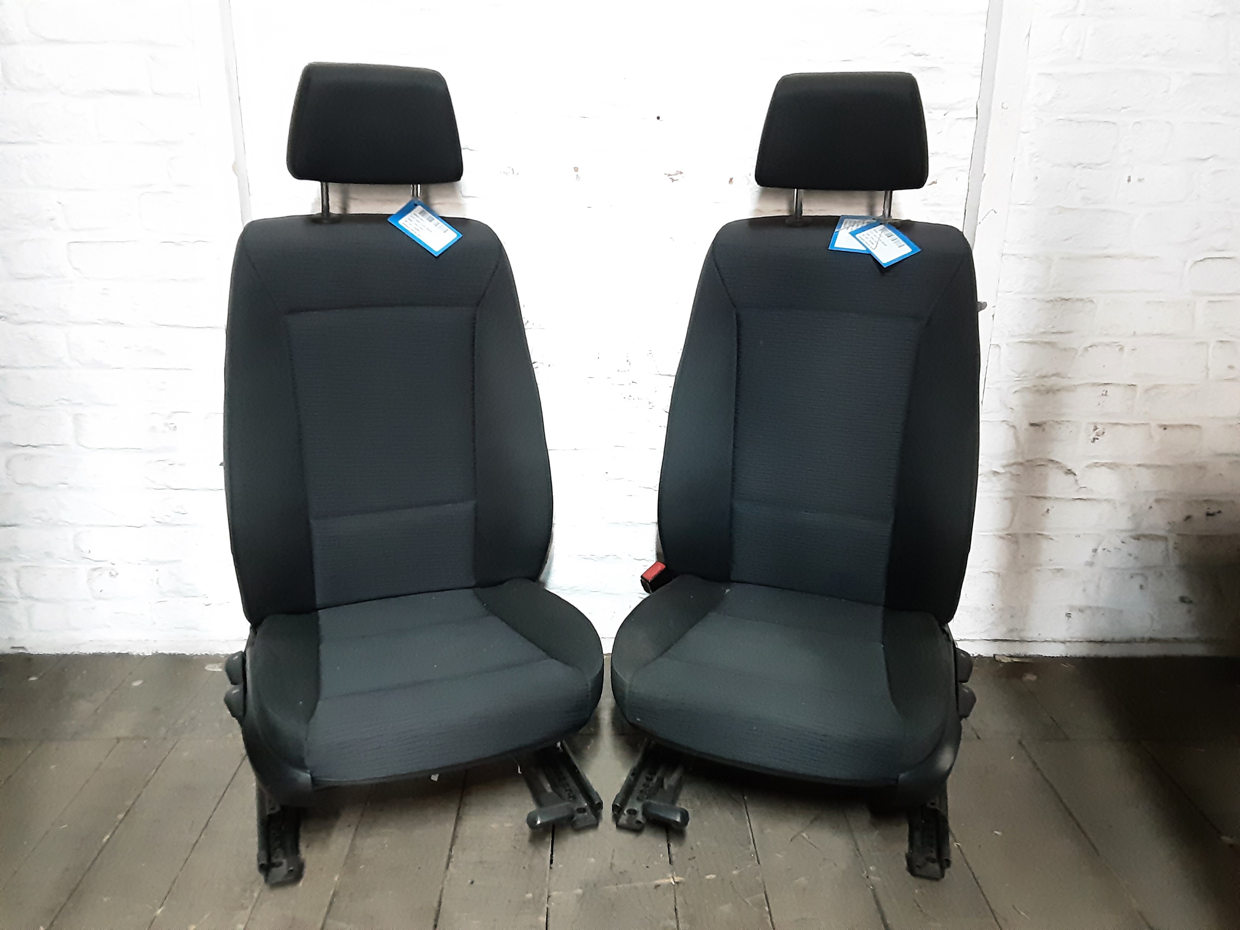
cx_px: 620
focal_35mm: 27
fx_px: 967
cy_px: 465
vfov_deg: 51.4
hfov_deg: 65.3
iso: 640
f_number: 1.9
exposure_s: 1/20
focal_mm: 2.91
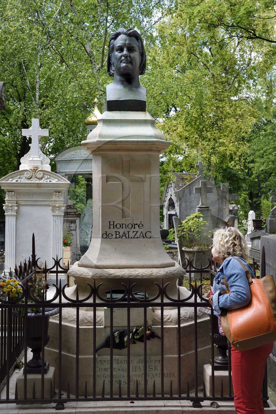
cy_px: 207
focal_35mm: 40
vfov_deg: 48.5
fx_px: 460
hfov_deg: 33.4
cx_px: 138
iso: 800
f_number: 16
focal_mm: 40
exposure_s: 1/100
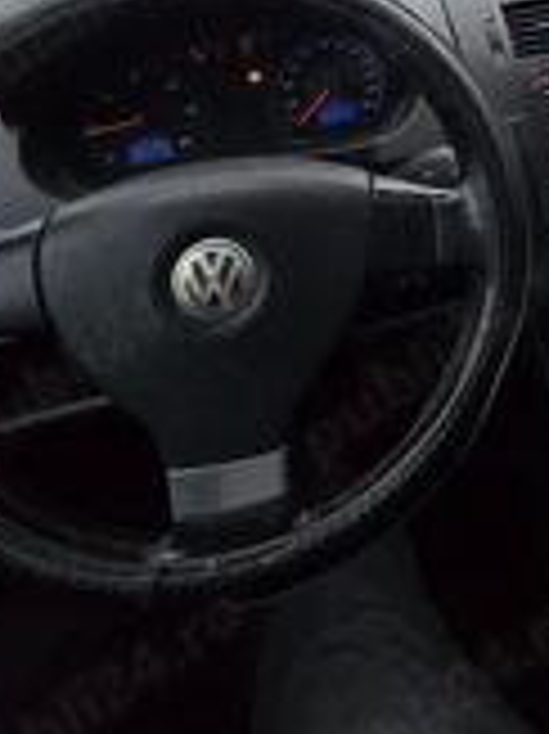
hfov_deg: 39.5
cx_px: 536
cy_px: 54
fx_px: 678
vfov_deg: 49.6
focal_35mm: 32
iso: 200
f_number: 2.2
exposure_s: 1/50.3
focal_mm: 2.2
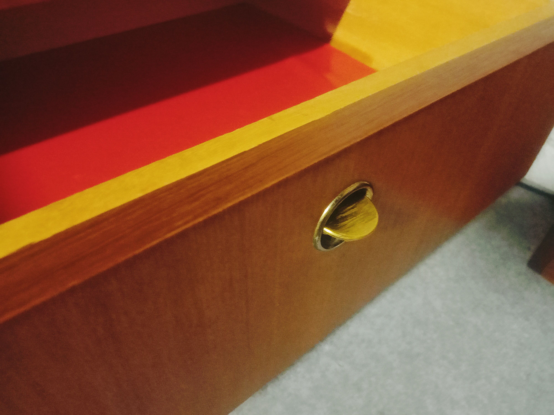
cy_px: 208
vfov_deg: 49.7
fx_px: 448
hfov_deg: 63.4
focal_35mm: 28
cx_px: 277
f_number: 1.79
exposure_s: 1/33.3
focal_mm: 4.71
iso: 2986
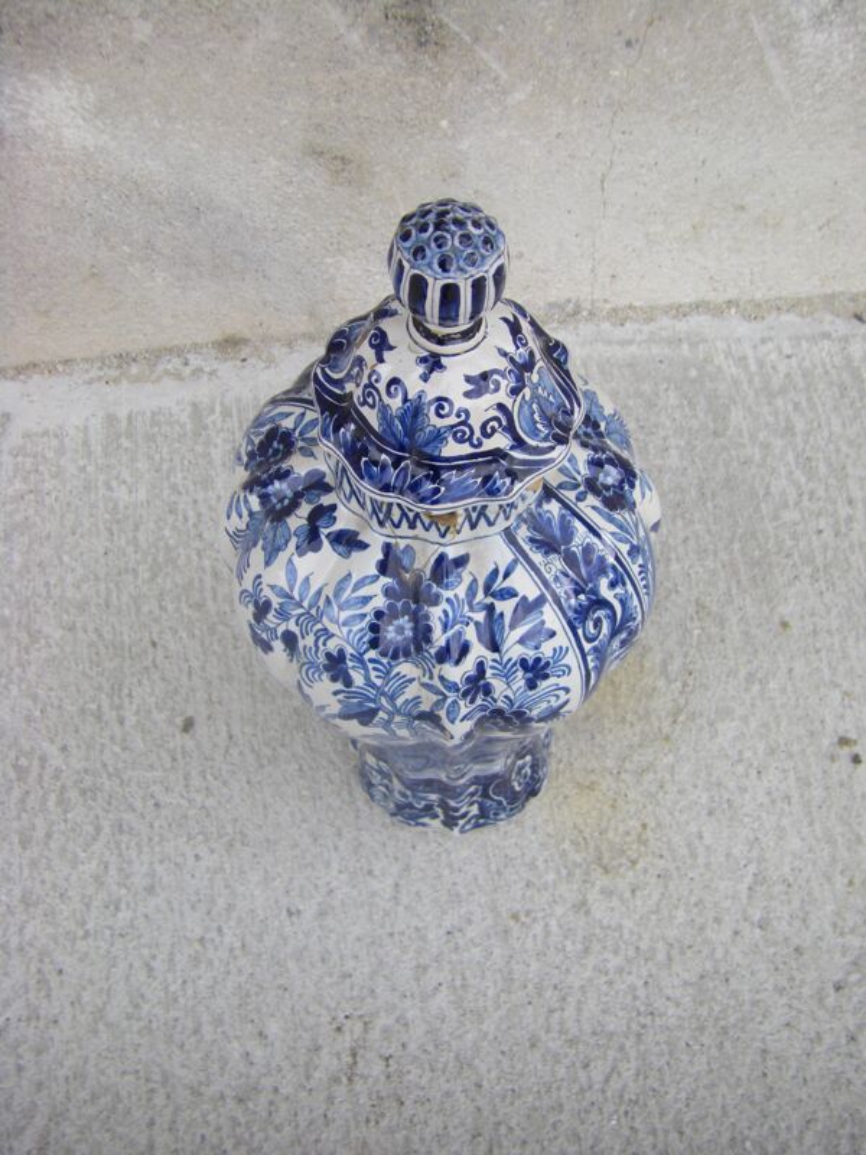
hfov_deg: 37.7
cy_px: 578
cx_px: 433
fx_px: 1268
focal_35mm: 38
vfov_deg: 49.0
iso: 64
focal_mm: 6.3
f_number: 3.5
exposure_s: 1/160
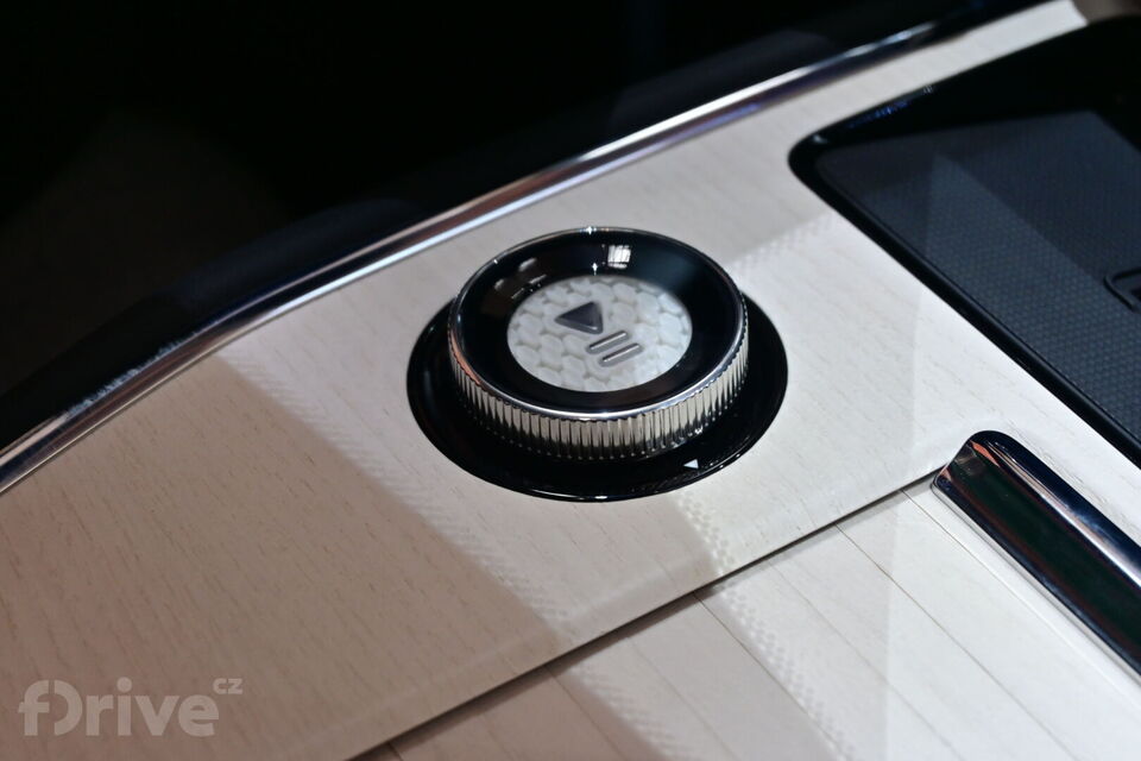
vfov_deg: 18.2
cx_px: 570
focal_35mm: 75
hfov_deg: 27.0
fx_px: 2377
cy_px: 380
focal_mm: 50
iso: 500
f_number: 6.3
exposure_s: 1/40
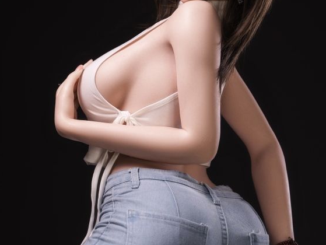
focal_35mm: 116
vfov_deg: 12.8
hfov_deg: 17.0
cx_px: 167
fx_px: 1093
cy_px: 98
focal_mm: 75
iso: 100
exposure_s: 1/125
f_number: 5
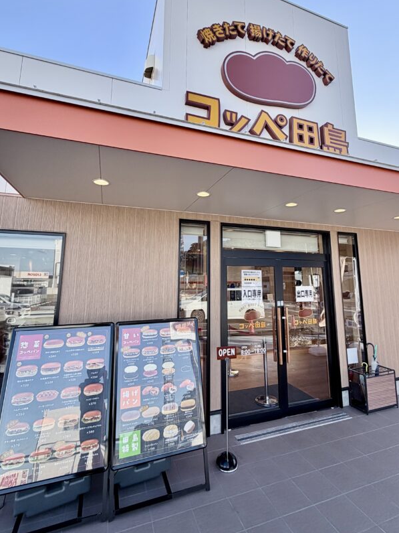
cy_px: 238
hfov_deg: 71.5
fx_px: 277
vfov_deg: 87.4
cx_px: 213
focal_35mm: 18
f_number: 2.2
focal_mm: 2.22
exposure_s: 1/502
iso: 50
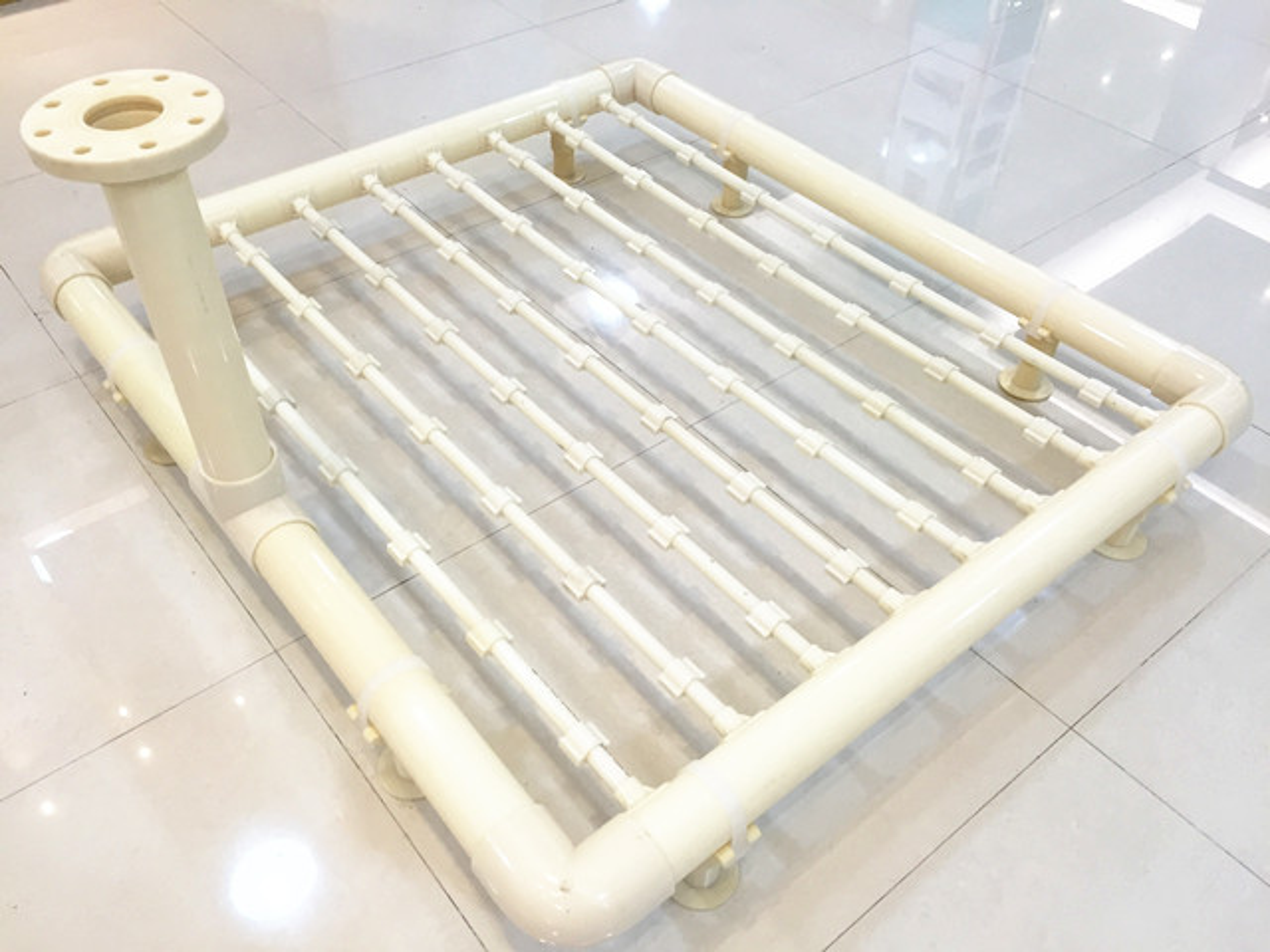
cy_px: 476
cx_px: 635
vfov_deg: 48.2
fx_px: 1064
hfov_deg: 61.7
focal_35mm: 29
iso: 32
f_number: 2.2
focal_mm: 4.15
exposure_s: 1/33
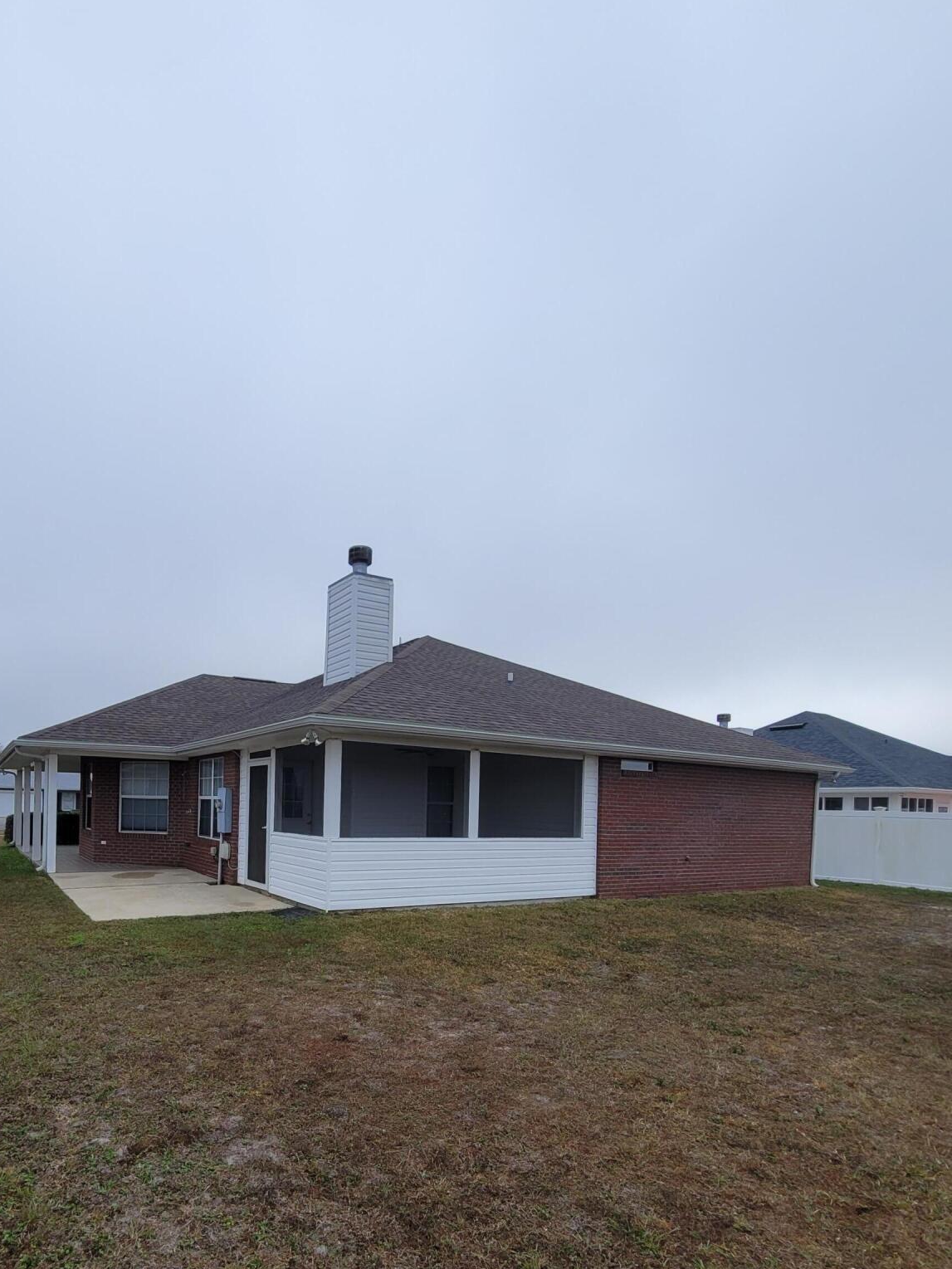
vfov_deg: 89.1
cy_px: 799
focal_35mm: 17
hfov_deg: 72.9
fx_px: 623
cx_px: 333
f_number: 2.2
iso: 50
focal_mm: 2.2
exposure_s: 1/1282
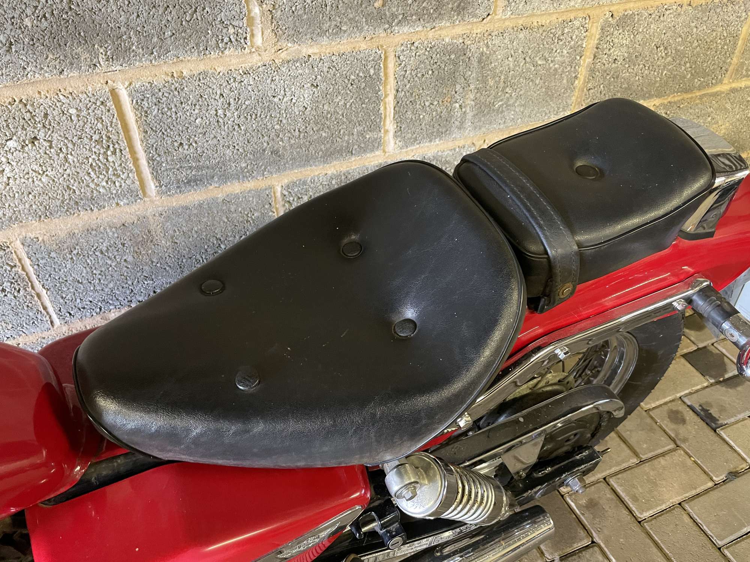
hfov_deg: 67.3
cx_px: 375
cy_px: 281
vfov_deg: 53.1
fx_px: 563
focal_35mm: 26
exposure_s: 1/33
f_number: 1.6
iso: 500
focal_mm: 4.2
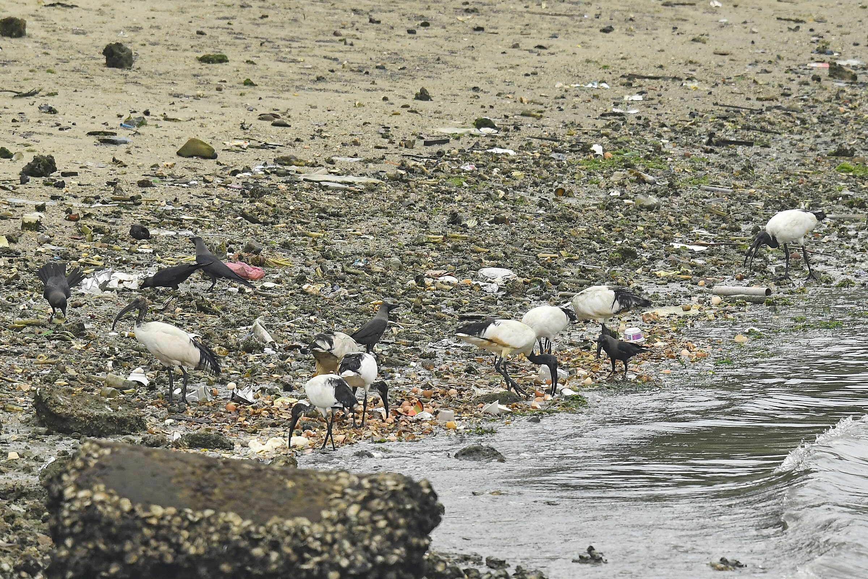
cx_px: 434
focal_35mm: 450
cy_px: 290
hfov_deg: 4.6
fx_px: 10847
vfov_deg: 3.1
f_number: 5.6
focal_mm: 300
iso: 320
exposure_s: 1/500
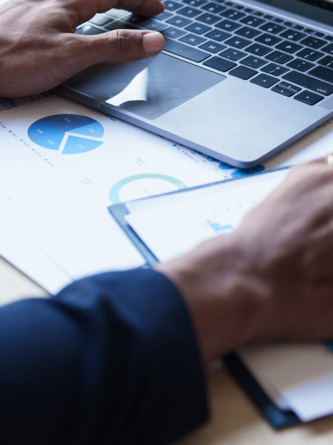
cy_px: 15
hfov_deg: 12.4
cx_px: 188
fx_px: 1527
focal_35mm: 119
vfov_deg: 16.3
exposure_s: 1/125
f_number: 2.8
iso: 200
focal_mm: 50
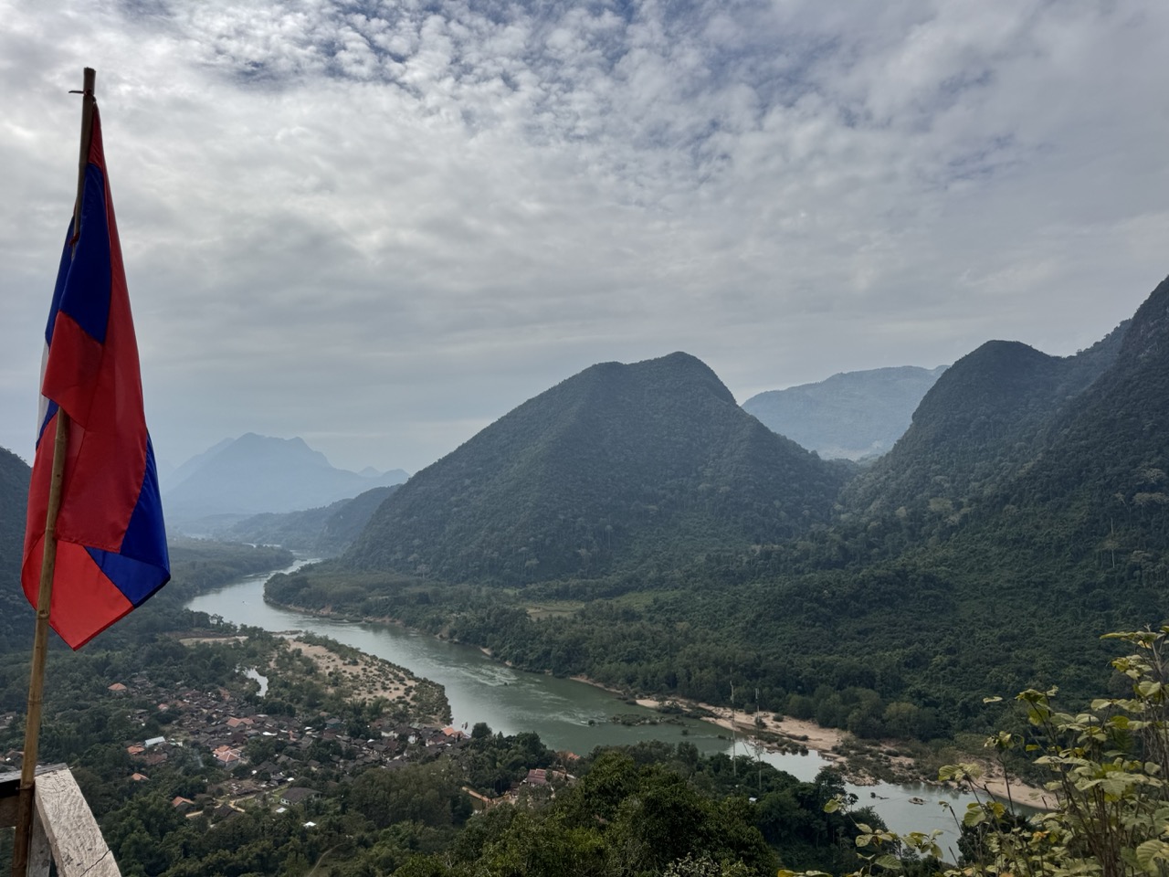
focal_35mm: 24
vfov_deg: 56.8
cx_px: 584
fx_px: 810
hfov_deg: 71.6
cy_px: 438
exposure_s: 1/12346
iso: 80
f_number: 1.78
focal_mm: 6.76
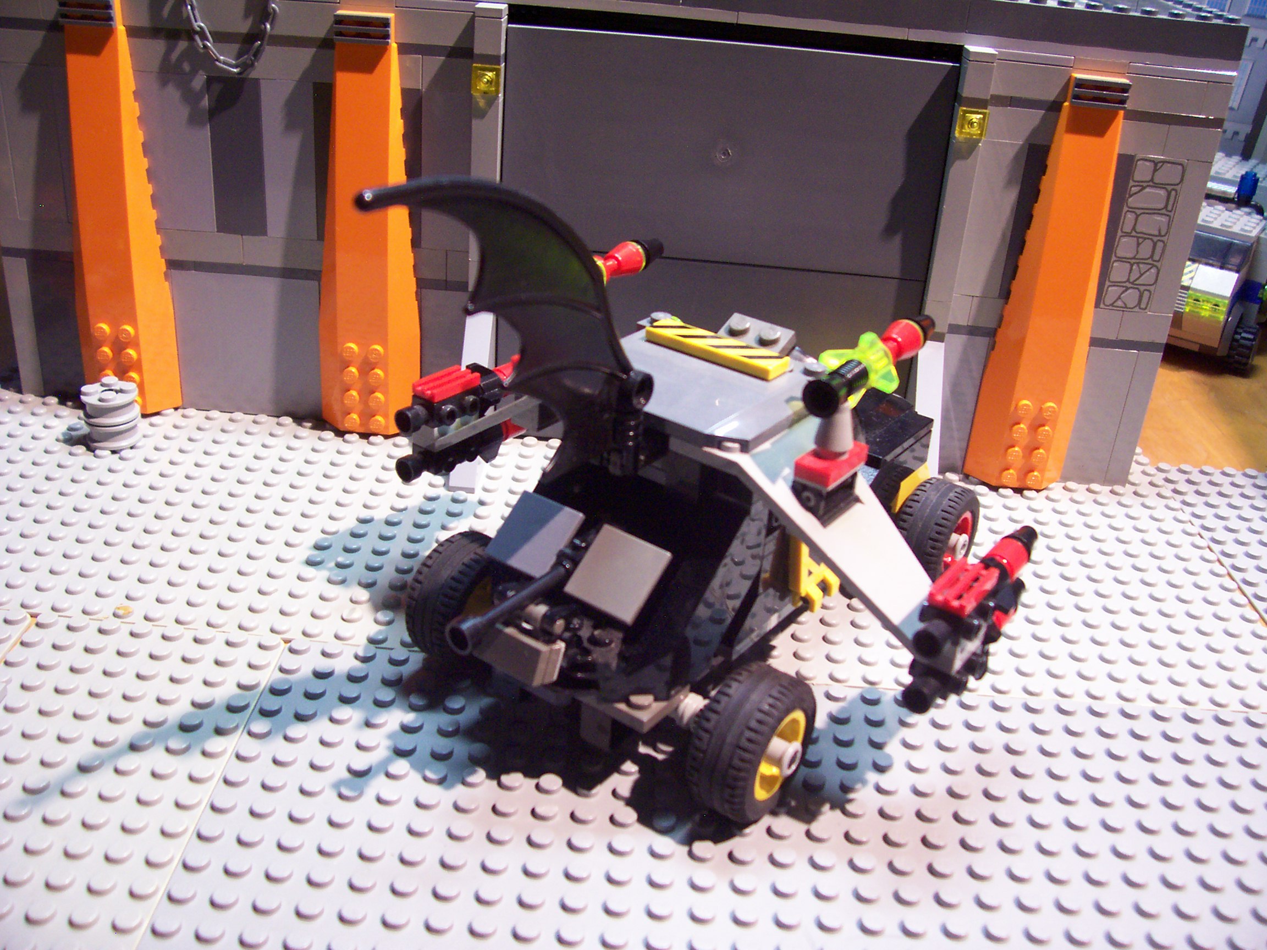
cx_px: 634
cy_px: 475
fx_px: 1244
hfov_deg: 54.0
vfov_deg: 41.8
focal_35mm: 34
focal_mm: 5.6
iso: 160
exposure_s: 1/10.7
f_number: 2.7
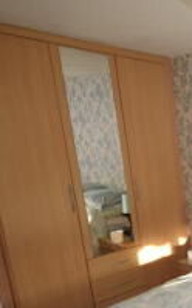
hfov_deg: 22.8
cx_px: 319
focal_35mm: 40
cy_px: 219
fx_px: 337
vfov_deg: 47.8
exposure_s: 1/125
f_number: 5.6
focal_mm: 11
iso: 160
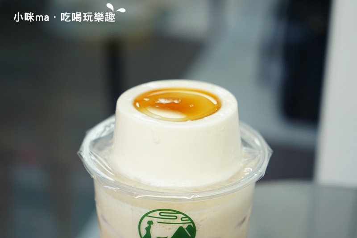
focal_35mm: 70
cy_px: 119
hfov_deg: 28.8
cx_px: 178
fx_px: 694
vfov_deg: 19.4
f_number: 5.6
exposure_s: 1/80
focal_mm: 70
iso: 250
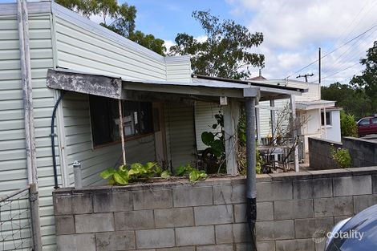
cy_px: 126
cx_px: 188
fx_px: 345
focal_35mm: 33
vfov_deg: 39.9
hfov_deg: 57.2
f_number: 8
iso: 140
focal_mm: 22
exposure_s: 1/250
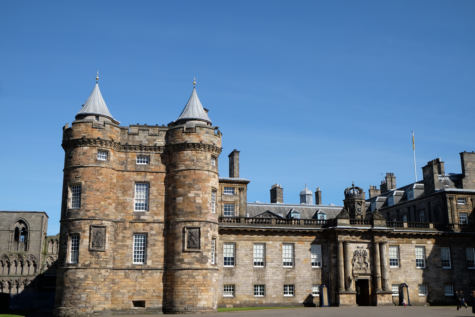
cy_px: 158
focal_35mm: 40
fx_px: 528
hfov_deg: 48.5
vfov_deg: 33.4
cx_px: 238
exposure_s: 1/400
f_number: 8
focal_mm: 26.5
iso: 200
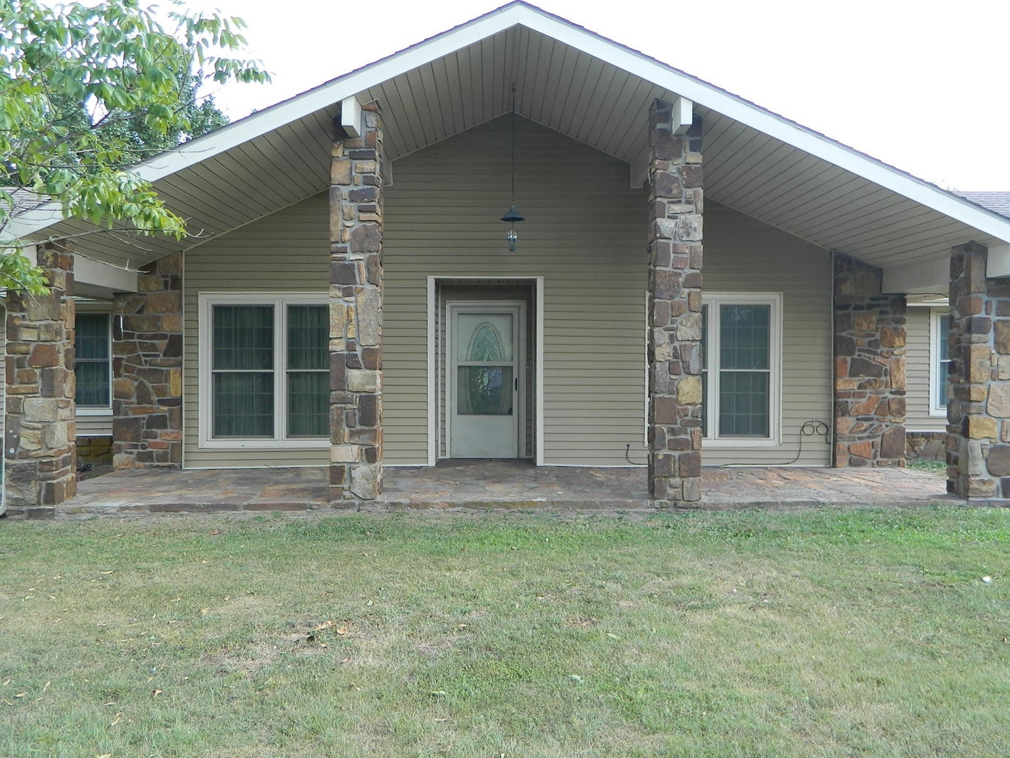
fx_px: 875
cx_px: 509
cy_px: 382
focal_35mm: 30
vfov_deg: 46.8
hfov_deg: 60.0
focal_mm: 4.5
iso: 80
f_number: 3.1
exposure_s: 1/100
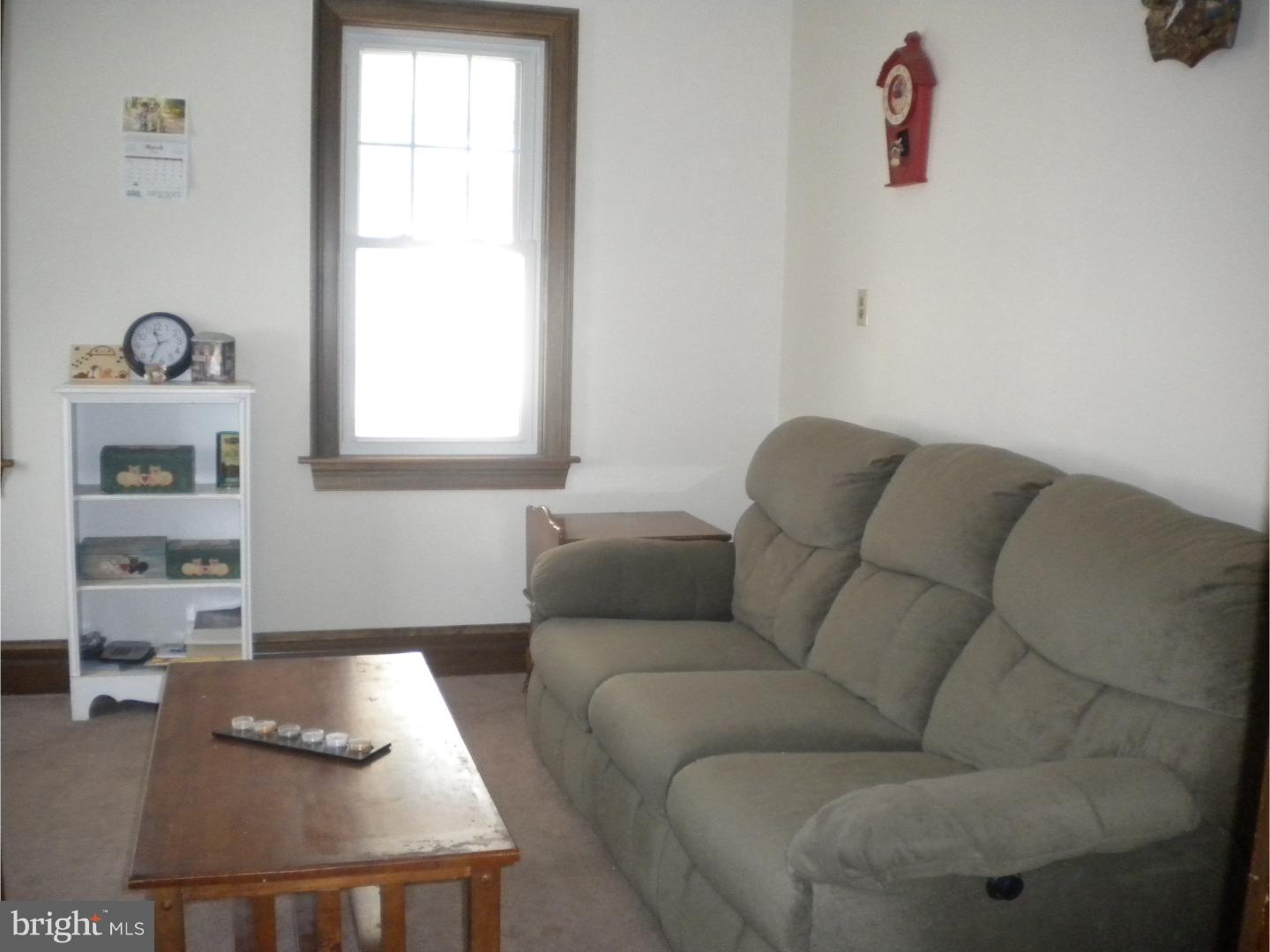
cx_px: 635
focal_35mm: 35
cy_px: 476
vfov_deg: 40.7
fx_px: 1284
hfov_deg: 52.6
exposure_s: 1/31.2
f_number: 3.1
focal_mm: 6.3
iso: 400
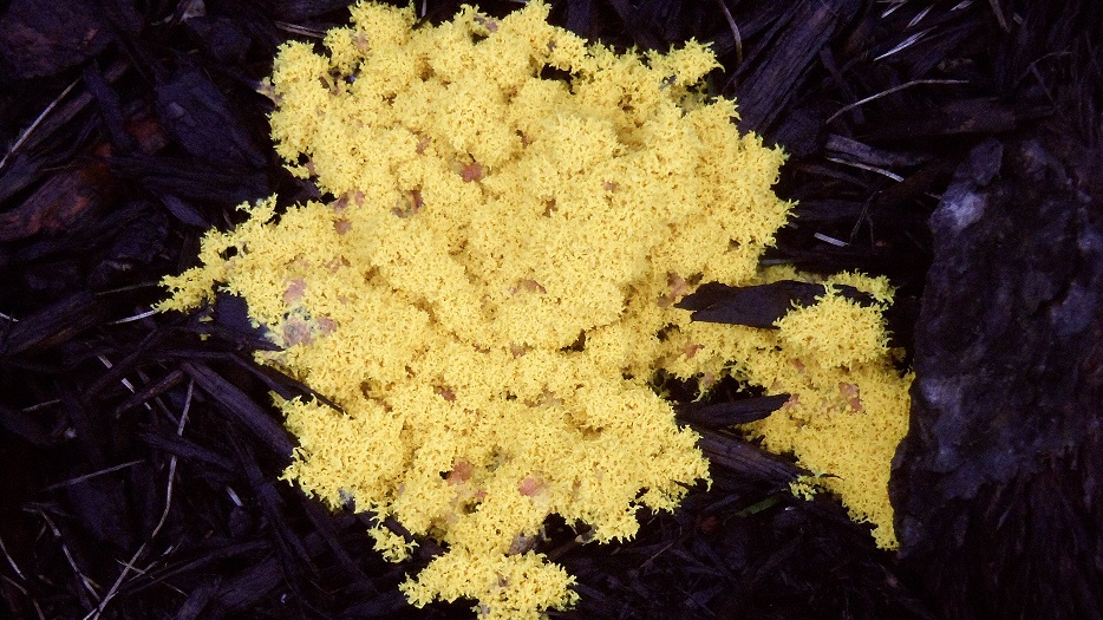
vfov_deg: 13.1
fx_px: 2690
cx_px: 546
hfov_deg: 23.2
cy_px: 354
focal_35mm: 92
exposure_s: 1/50
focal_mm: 13.7
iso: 400
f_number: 5
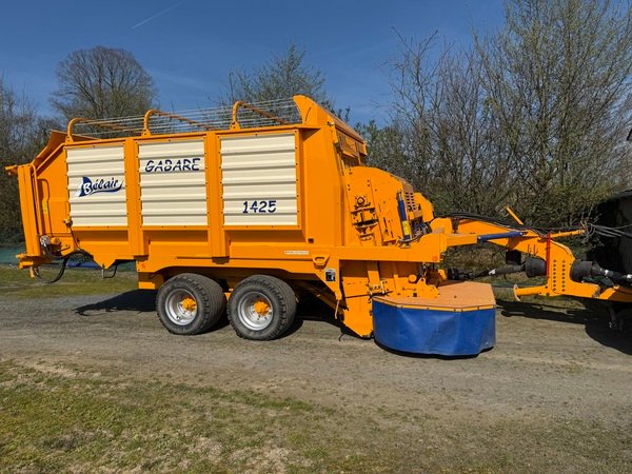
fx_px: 438
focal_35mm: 24
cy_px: 237
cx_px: 316
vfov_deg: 56.8
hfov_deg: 71.6
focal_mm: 6.76
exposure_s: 1/9091
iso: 80
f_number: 1.78
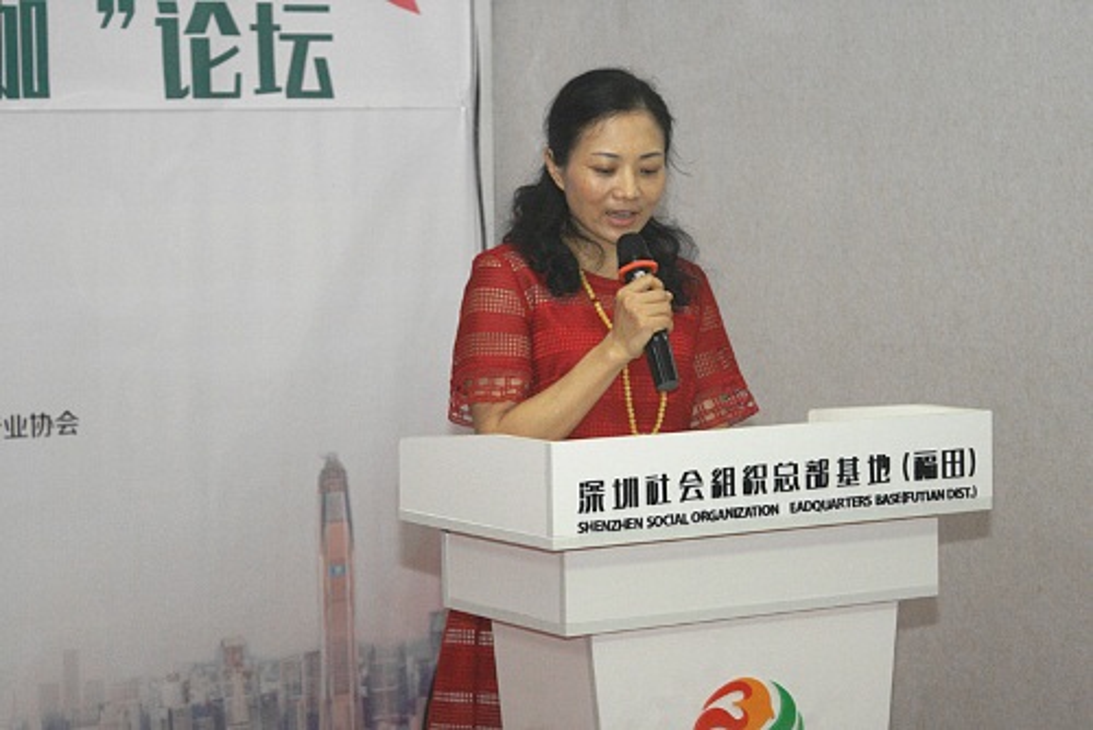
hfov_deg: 19.4
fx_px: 3190
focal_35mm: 105
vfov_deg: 13.1
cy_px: 365
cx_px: 546
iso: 800
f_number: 5.6
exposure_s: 1/125
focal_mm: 70
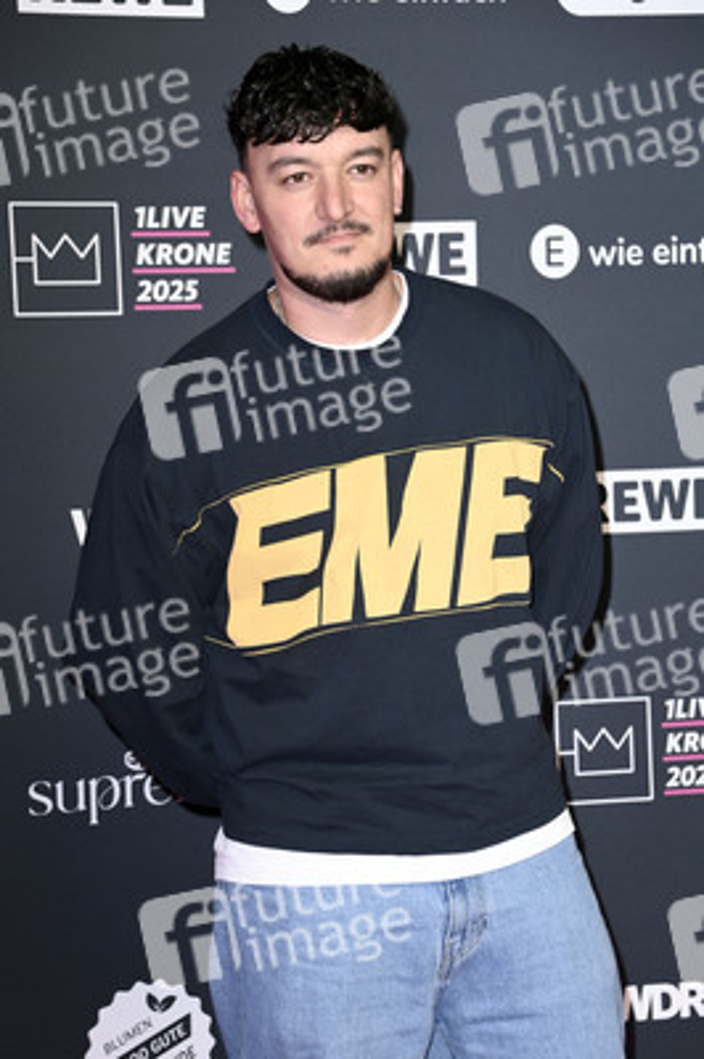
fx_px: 3291
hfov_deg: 12.2
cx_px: 352
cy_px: 530
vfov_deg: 18.3
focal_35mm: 112
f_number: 5.6
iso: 640
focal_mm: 112
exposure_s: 1/250
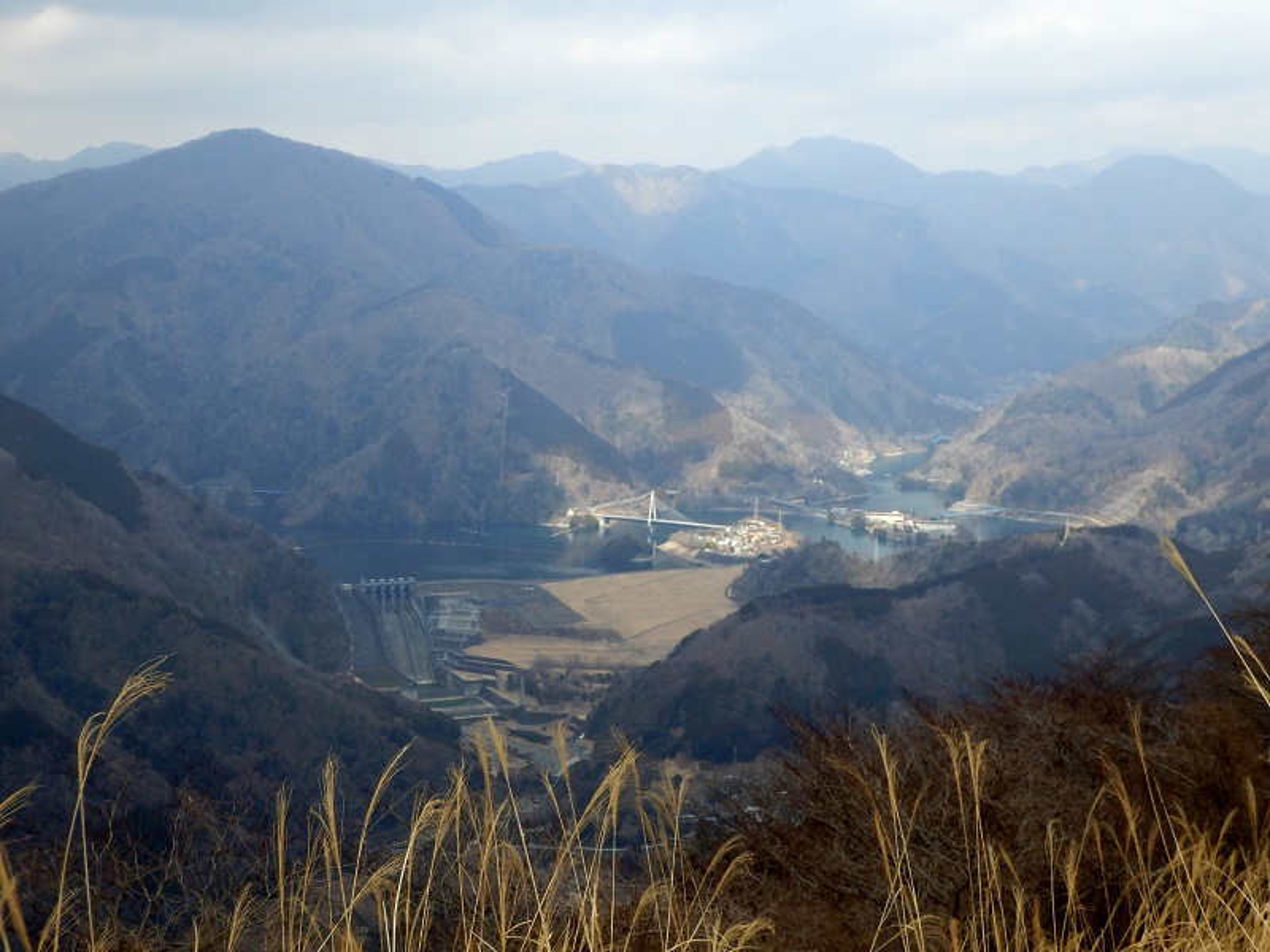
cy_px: 476
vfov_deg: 23.3
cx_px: 635
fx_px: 2311
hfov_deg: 30.7
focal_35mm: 63
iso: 80
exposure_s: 1/400
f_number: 4.6
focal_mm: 11.1
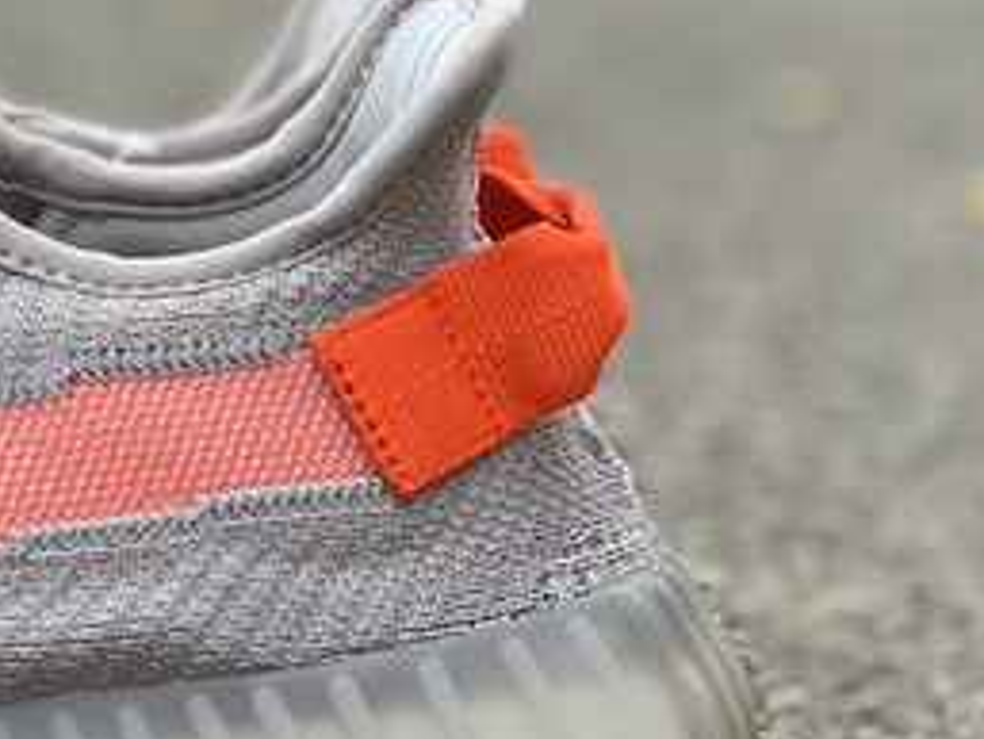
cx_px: -322
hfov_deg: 11.8
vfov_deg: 9.2
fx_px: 4607
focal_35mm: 162
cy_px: 379
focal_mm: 6
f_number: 2.4
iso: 16
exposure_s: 1/161
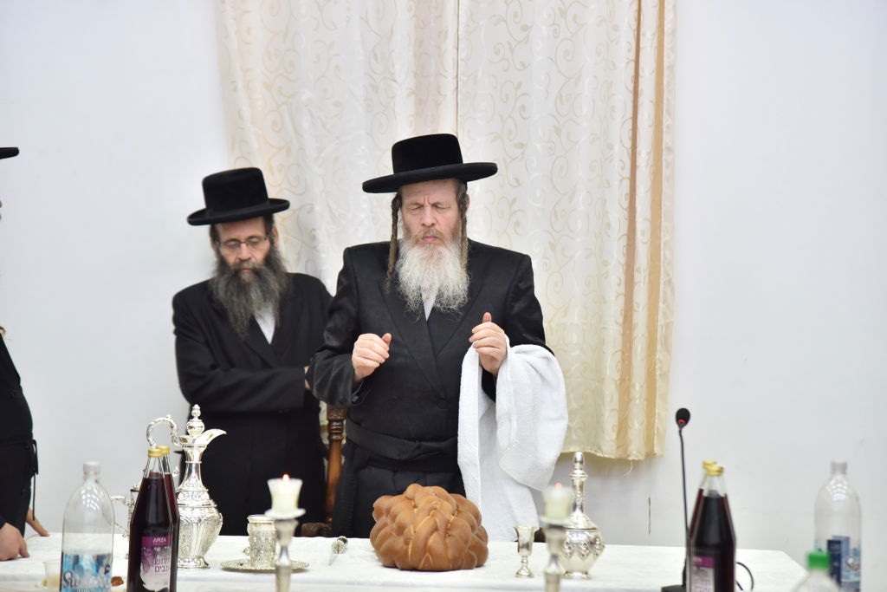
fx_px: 2957
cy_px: 296
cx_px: 444
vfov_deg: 11.4
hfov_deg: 17.1
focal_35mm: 120
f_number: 4
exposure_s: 1/200
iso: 1600
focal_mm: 120
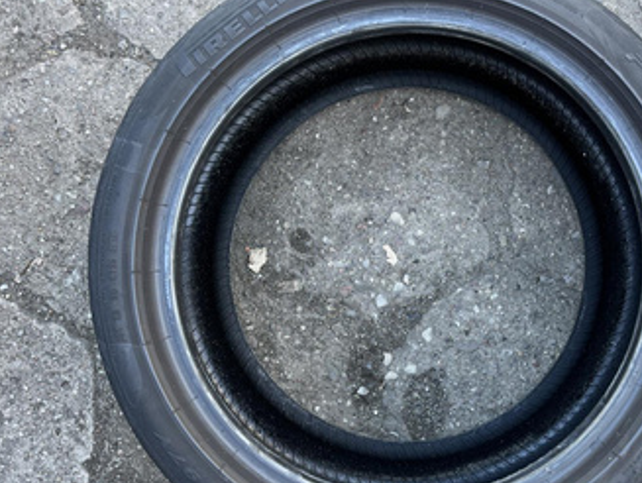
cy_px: 259
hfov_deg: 54.7
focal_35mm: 33
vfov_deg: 43.0
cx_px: 401
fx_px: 613
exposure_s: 1/121
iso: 125
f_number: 1.78
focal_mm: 6.86
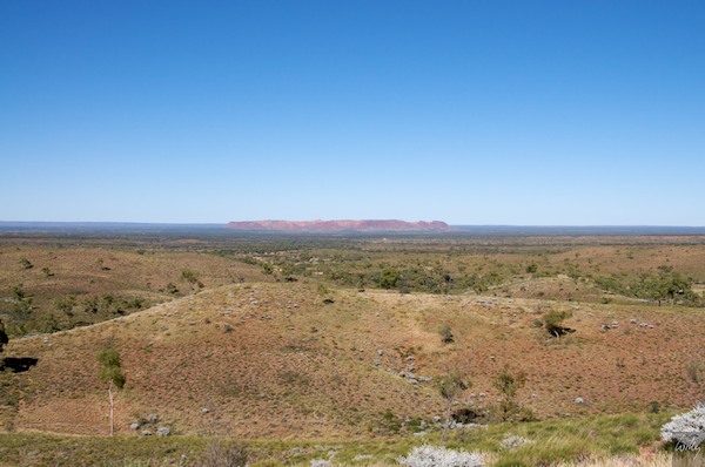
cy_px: 234
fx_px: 880
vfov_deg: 29.8
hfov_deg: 43.7
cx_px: 352
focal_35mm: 45
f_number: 11
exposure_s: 1/500
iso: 320
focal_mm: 30
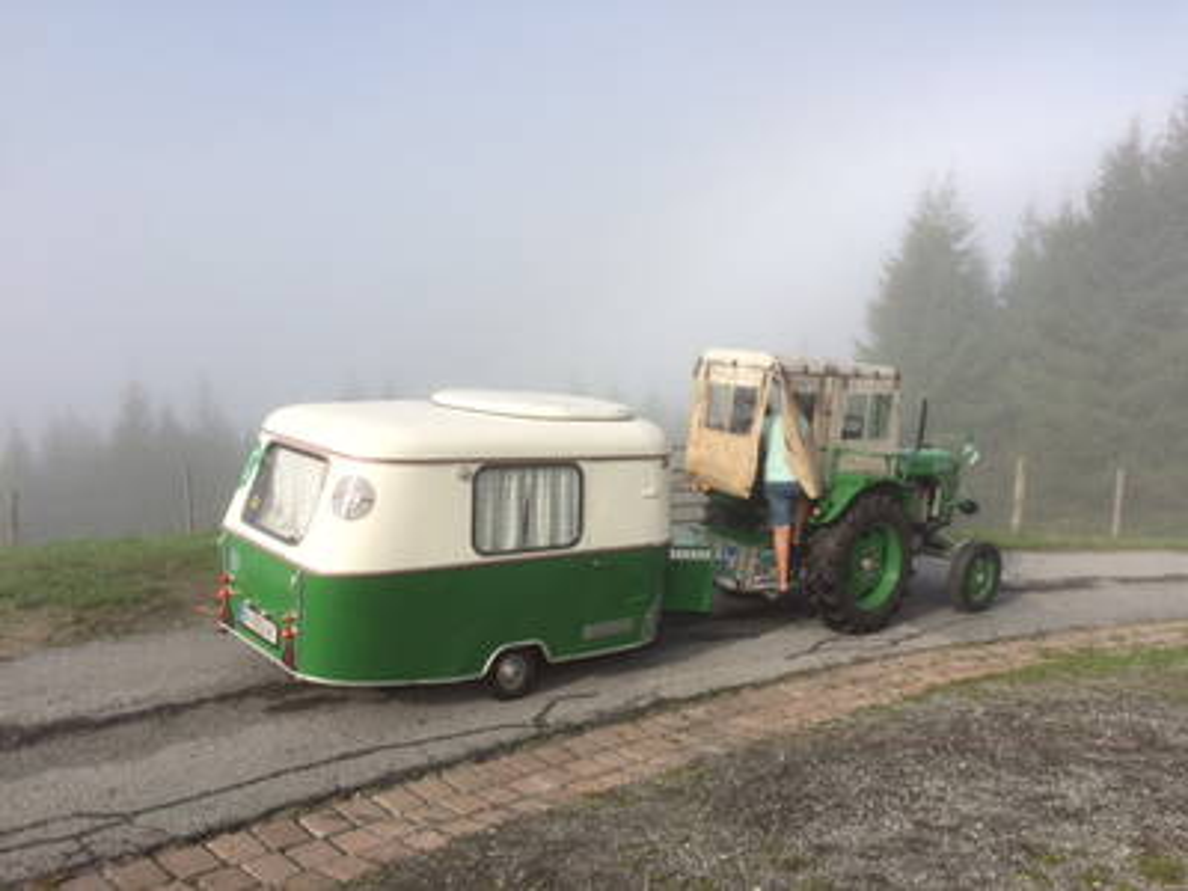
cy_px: 446
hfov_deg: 61.7
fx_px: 995
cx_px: 594
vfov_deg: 48.2
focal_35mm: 29
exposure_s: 1/2283
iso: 32
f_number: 2.2
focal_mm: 4.15
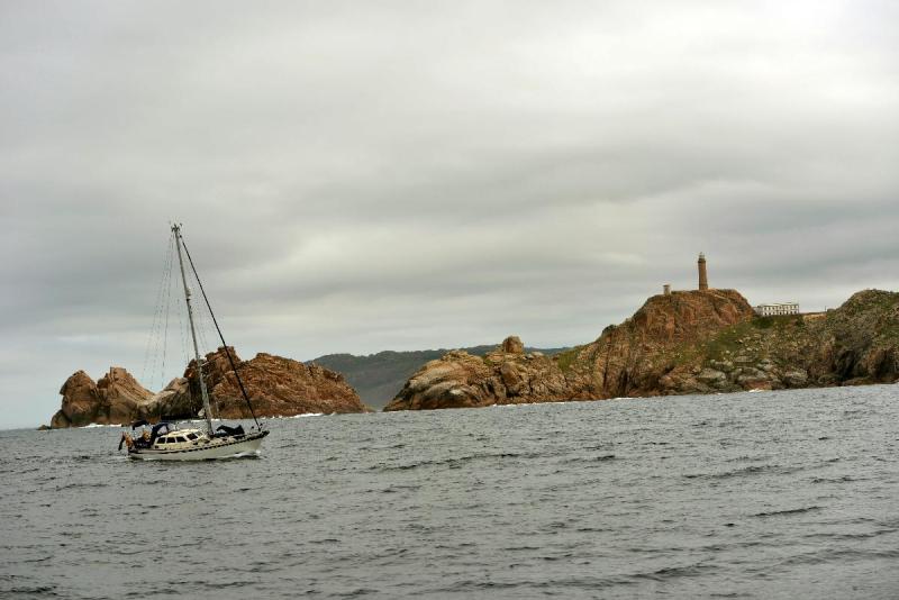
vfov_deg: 19.5
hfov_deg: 28.8
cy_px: 300
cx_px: 450
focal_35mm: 70
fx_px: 1749
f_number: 5.6
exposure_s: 1/1600
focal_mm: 70
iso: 160
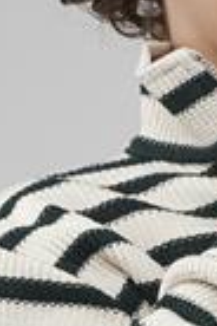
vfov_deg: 3.5
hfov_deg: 2.3
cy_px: 513
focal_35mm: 585
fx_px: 5289
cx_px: 309
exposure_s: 1/160
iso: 64
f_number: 5
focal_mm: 64
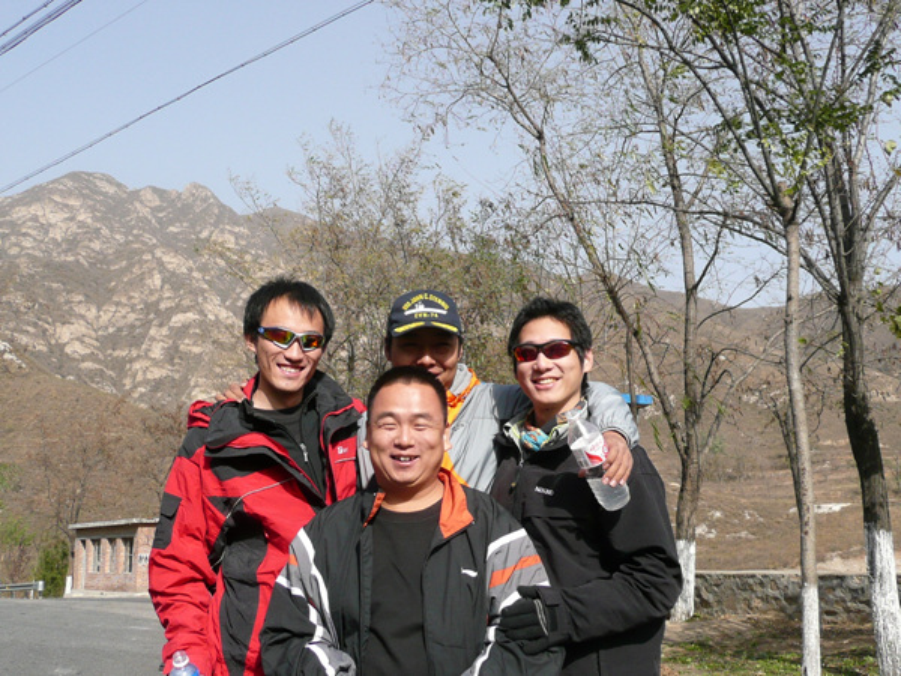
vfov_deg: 38.7
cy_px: 338
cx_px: 450
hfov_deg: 50.1
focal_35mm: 37
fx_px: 963
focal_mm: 4.6
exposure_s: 1/640
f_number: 3.3
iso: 100
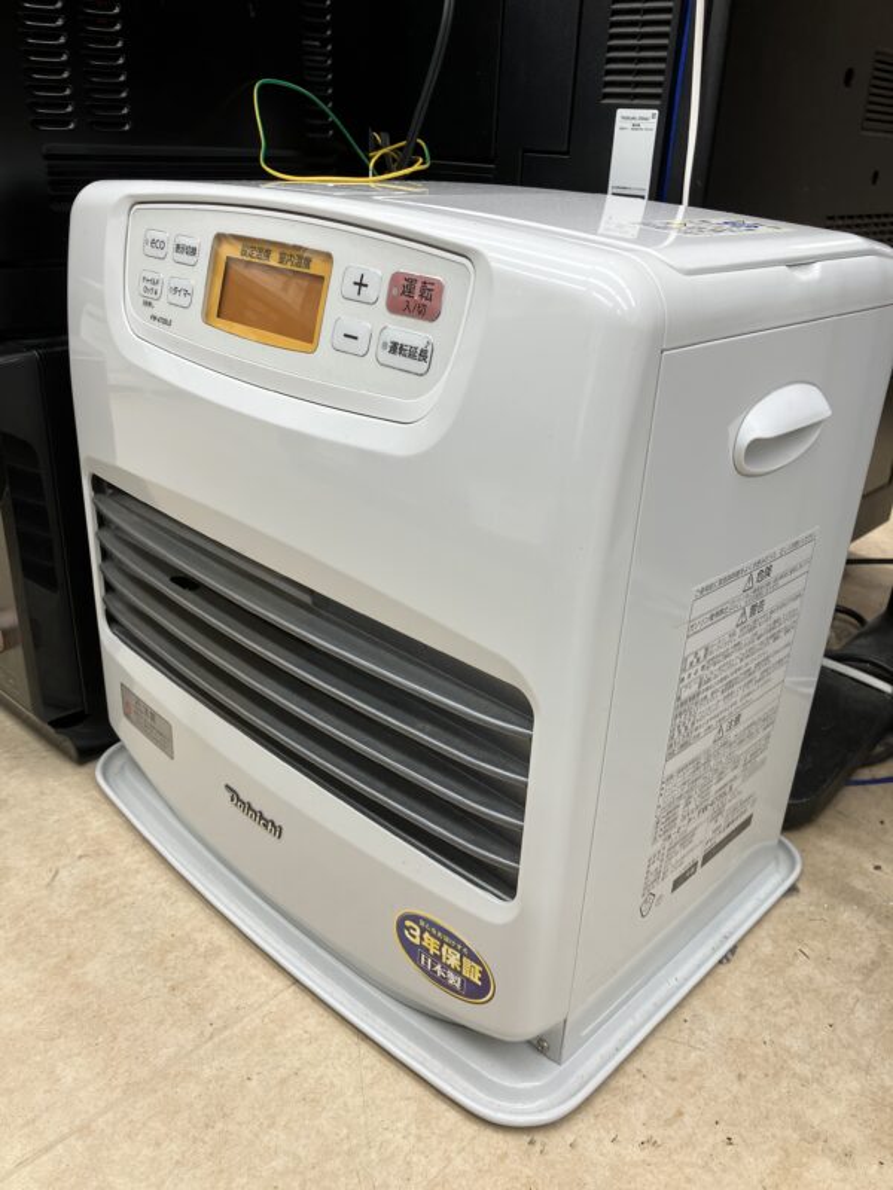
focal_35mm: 28
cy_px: 595
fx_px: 963
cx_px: 446
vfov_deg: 63.4
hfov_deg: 49.7
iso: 64
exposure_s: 1/120
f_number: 1.8
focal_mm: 3.99
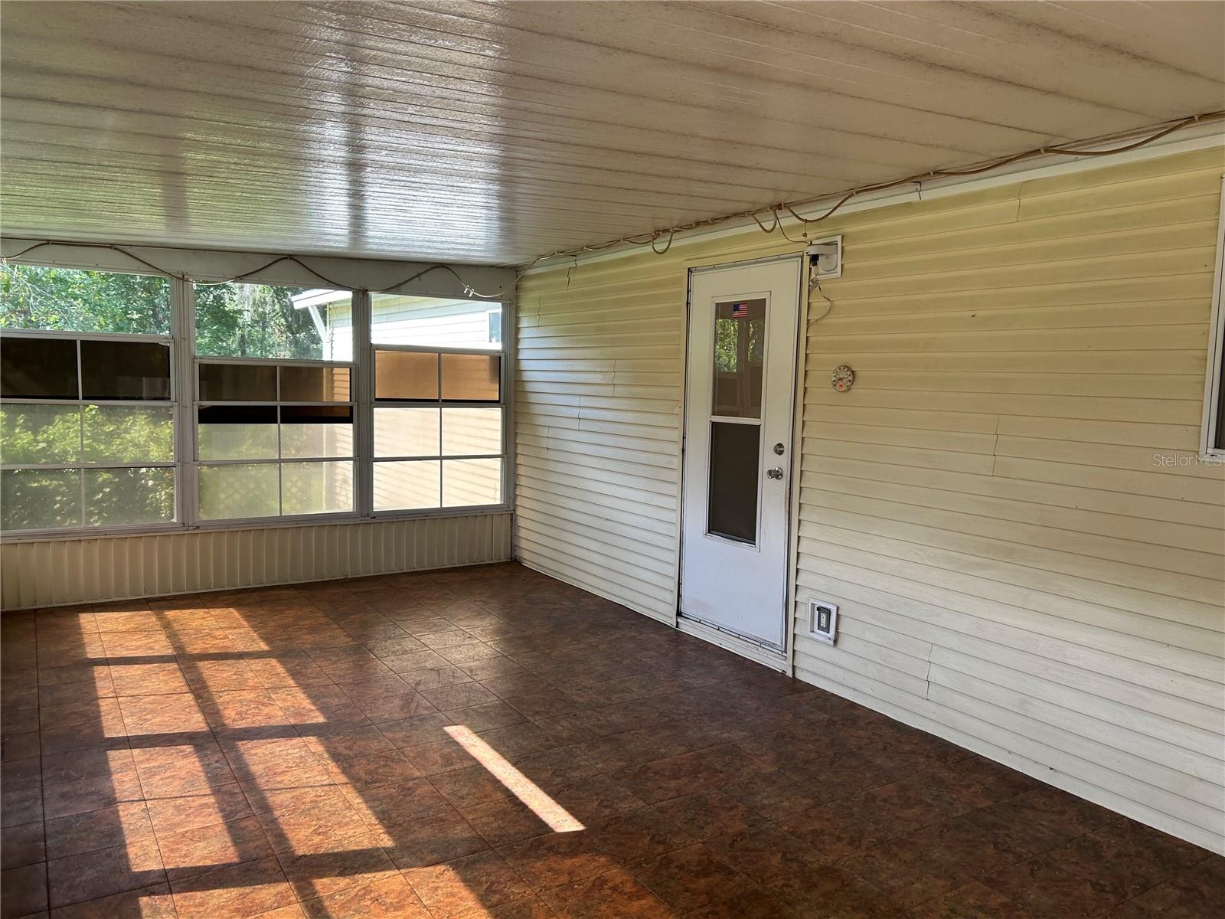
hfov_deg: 67.3
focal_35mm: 26
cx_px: 612
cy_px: 460
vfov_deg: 53.1
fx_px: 920
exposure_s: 1/205
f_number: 1.5
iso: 40
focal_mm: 5.7
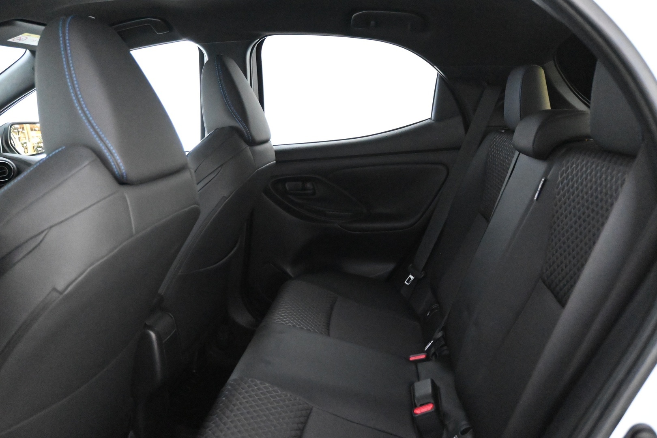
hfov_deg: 61.9
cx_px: 328
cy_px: 219
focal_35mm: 30
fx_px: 547
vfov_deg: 43.6
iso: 12800
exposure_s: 1/25
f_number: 3.8
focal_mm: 20
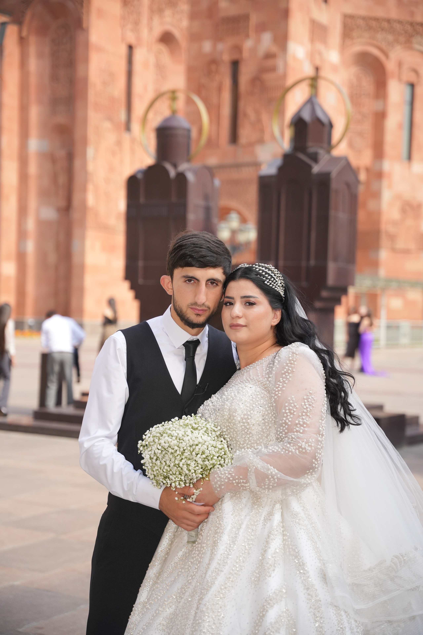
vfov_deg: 33.2
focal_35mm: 60
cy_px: 318
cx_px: 212
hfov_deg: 22.5
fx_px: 1064
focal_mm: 60.4
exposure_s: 1/3200
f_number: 2.8
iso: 640
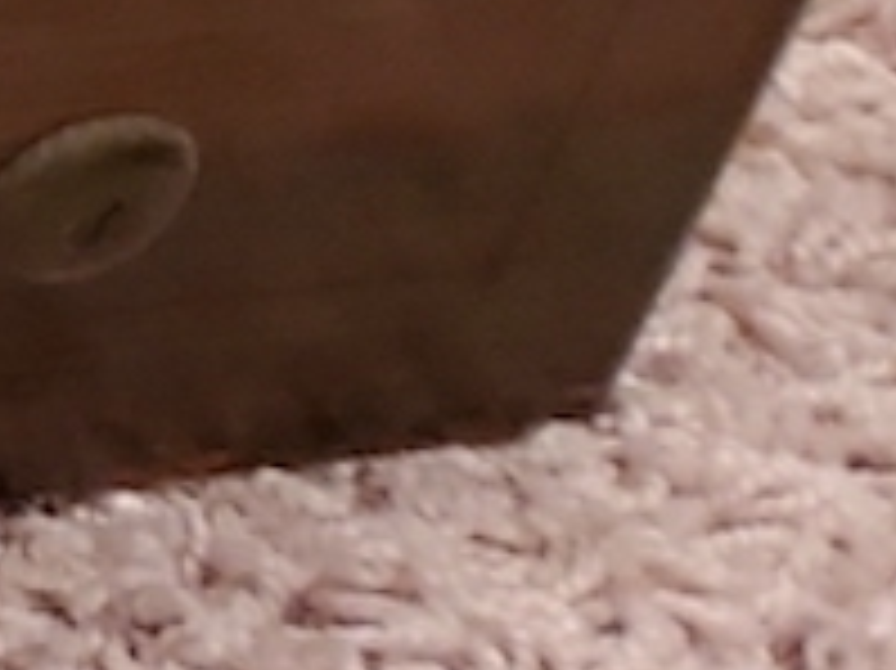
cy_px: -1030
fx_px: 4863
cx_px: -2175
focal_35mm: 188
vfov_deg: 7.3
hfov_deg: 8.2
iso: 500
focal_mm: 4.3
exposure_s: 1/40
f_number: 1.5
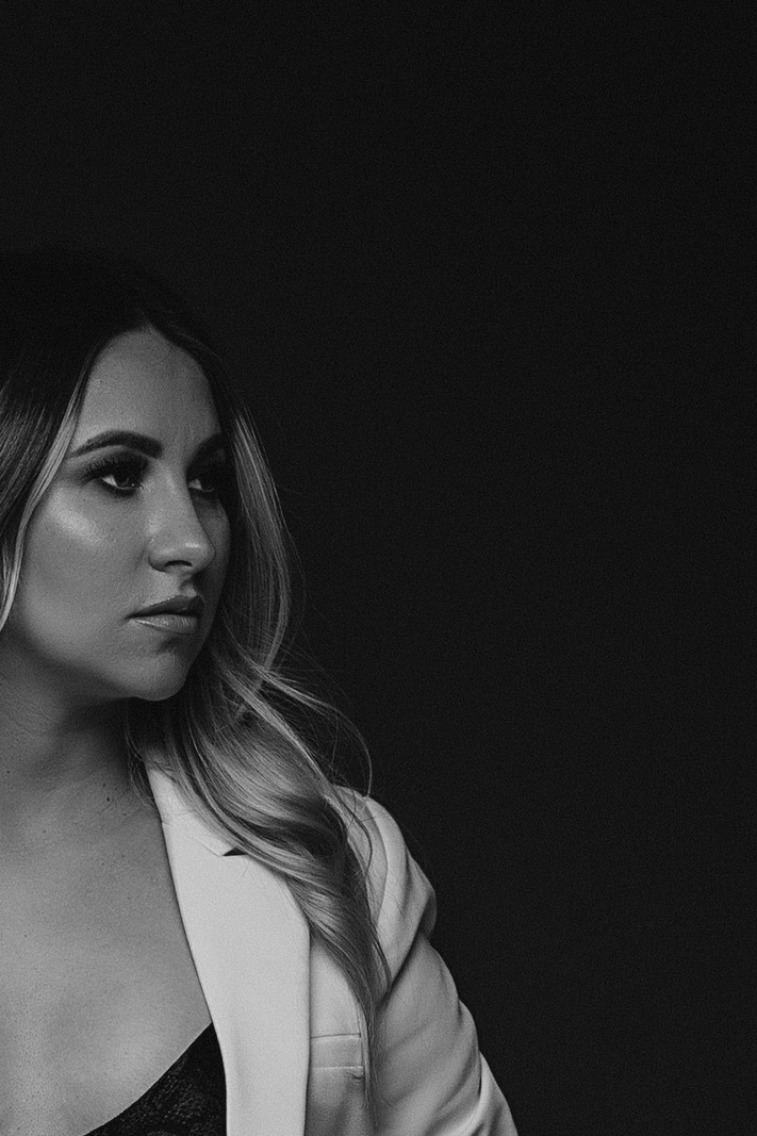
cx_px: -79
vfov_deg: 10.9
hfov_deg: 7.6
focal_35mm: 180
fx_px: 5679
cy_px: 1830
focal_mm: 50
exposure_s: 1/160
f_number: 5
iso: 200
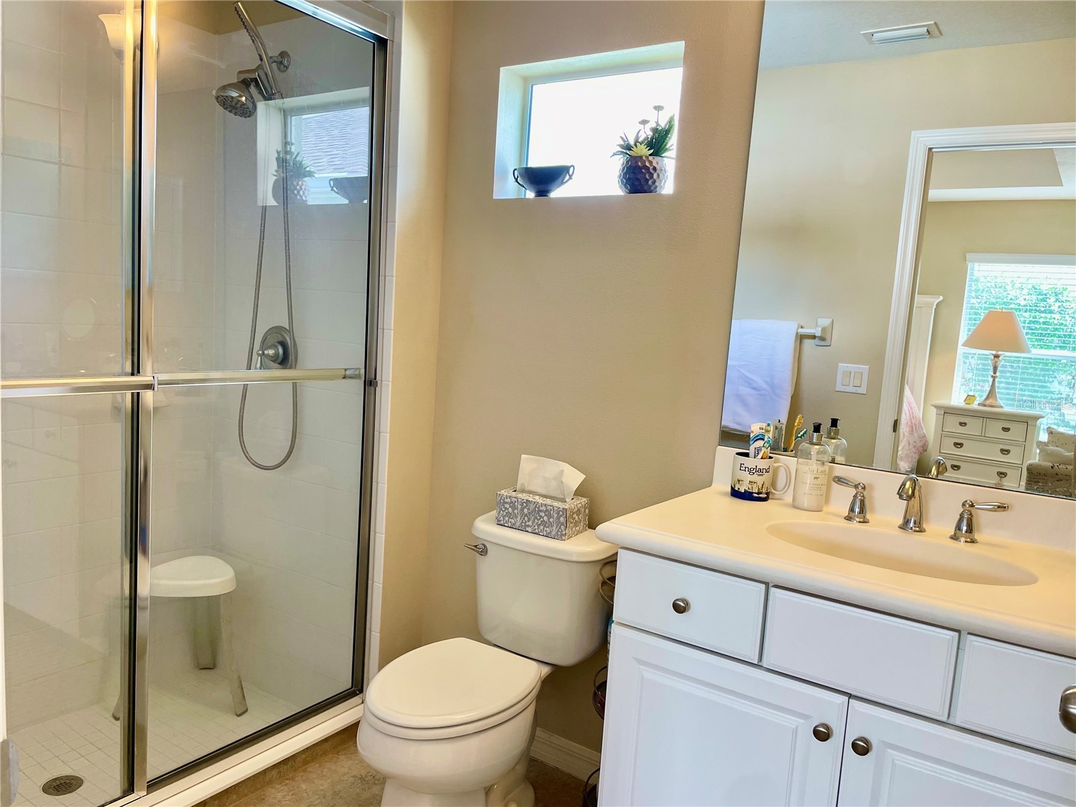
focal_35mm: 26
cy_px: 404
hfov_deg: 67.3
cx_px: 538
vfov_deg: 53.1
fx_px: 808
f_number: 1.6
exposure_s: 1/120
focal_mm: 4.2
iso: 100
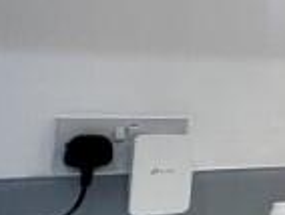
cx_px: 814
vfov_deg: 17.5
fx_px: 693
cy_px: 62
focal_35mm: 84
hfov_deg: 12.2
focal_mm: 2.22
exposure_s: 1/100
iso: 160
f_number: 2.2
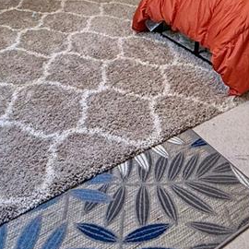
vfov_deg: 30.7
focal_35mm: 47
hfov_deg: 35.7
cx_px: 165
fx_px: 382
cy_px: -47
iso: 400
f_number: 2.2
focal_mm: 2.22
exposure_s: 1/120
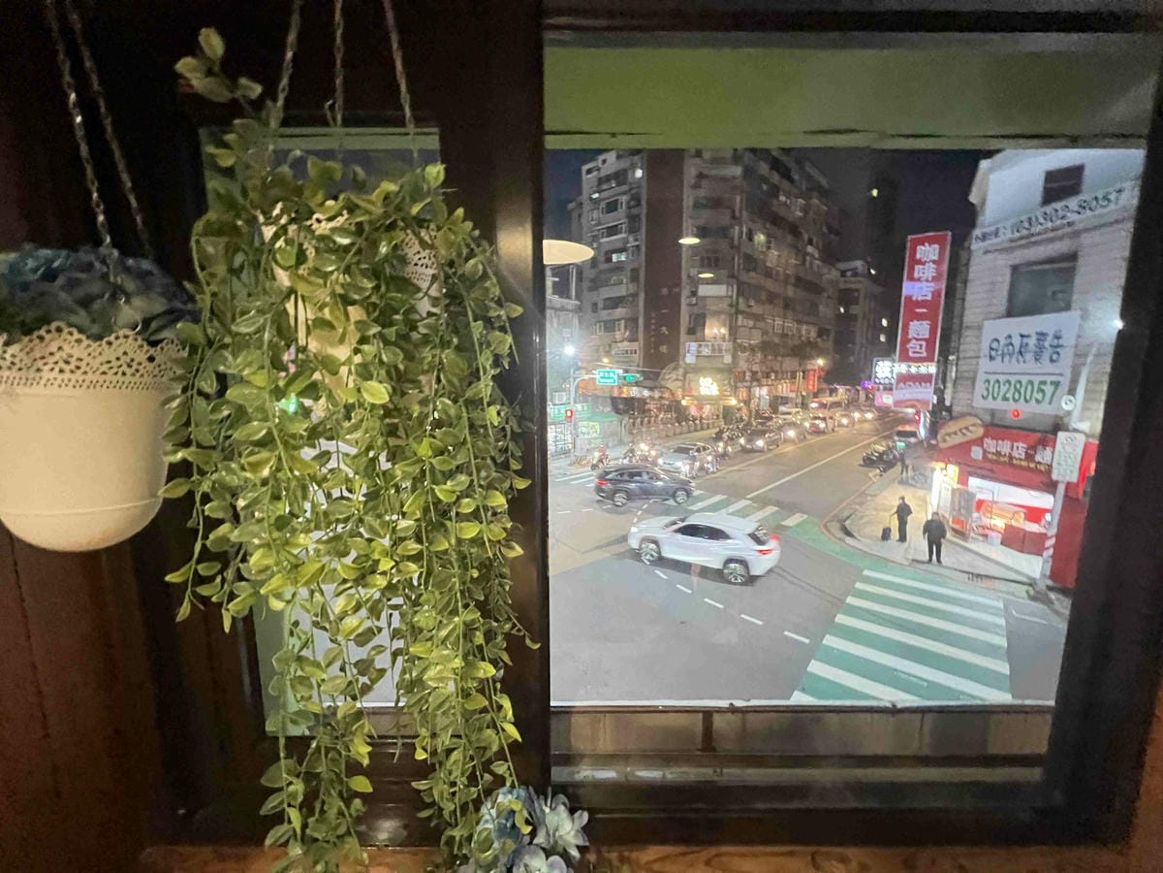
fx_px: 437
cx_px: 582
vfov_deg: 89.9
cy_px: 436
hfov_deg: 106.2
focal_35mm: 13
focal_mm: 1.57
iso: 1600
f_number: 1.8
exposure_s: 1/30
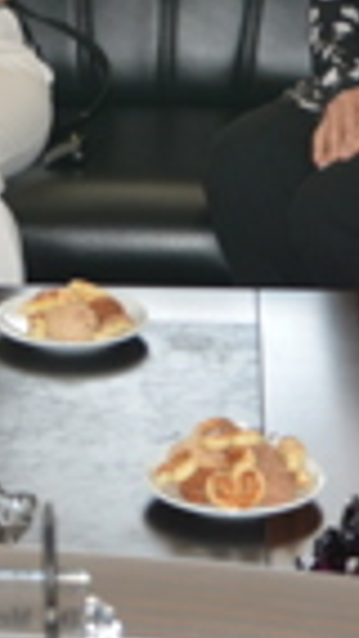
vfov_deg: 13.1
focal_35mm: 159
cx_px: 117
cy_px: -195
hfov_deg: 7.6
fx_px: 2688
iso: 250
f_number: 4
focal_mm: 18
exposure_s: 1/125
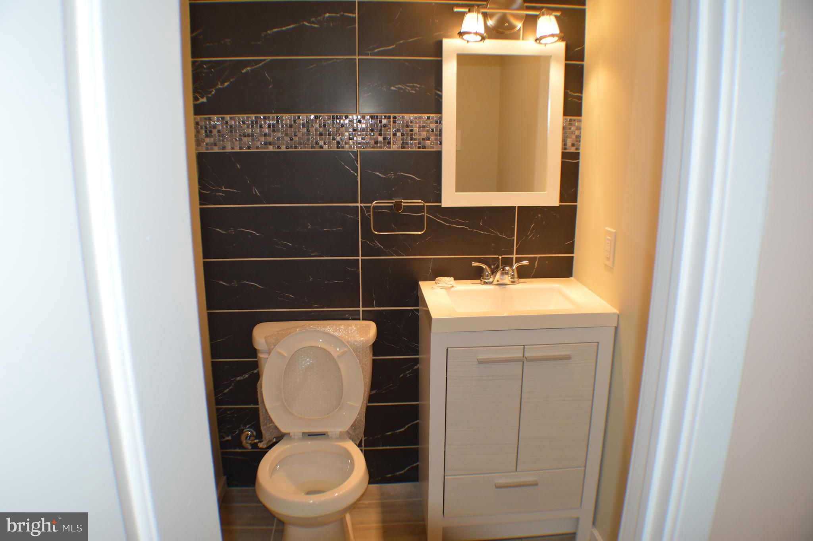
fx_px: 677
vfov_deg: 43.5
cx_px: 406
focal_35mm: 30
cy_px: 270
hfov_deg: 62.0
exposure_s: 1/60
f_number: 4
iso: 400
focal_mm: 20
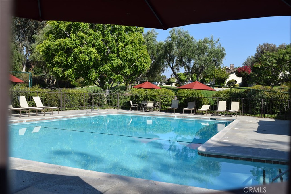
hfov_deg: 53.1
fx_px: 291
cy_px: 97
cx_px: 146
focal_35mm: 36
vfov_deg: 36.9
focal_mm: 24
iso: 200
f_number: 9
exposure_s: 1/320
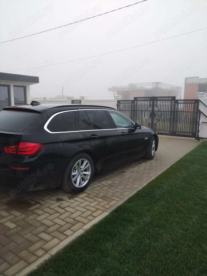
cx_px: 104
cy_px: 138
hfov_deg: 53.0
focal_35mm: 26
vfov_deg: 67.3
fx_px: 207
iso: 100
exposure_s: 1/185
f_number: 1.8
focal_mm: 4.75
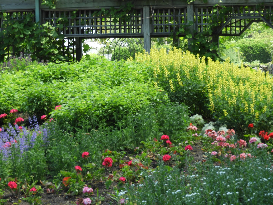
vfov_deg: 8.7
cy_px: 102
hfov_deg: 11.6
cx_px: 136
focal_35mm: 170
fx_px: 1341
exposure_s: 1/100
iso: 100
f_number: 5.2
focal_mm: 30.5
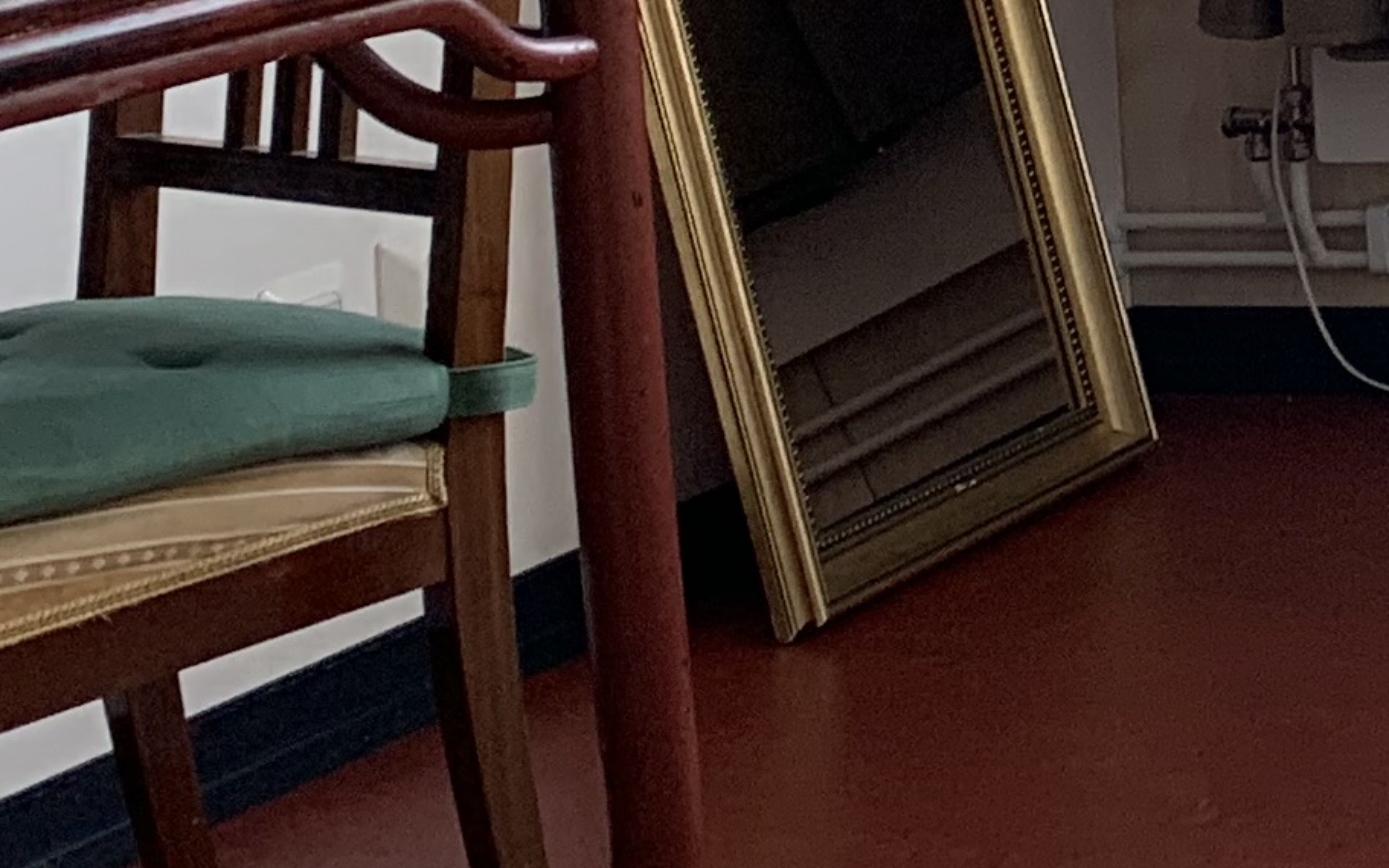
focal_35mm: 122
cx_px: 2528
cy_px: -683
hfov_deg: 14.8
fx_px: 4617
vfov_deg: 10.1
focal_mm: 4.25
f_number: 1.8
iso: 50
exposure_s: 1/121
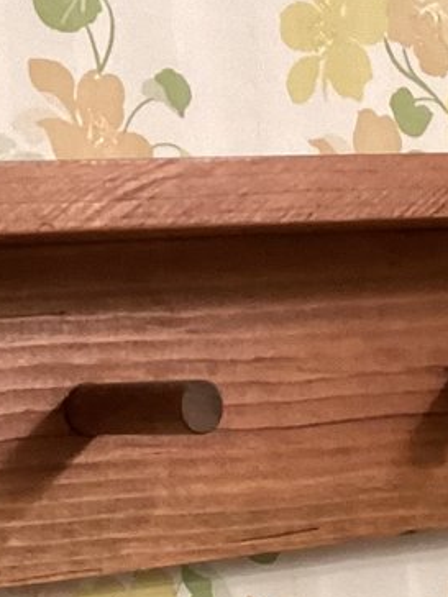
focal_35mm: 129
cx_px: 170
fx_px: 2226
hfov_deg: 11.5
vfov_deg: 15.3
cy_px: 265
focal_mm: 3.3
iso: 200
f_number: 2.4
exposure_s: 1/50
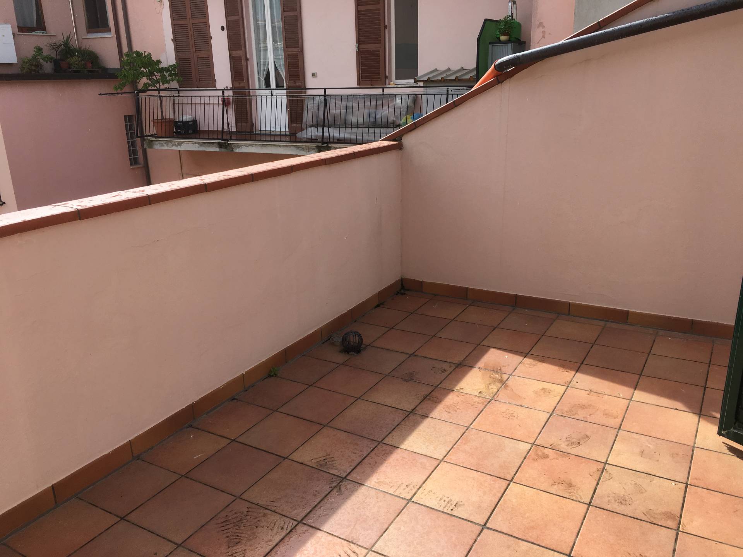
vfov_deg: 48.2
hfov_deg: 61.7
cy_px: 278
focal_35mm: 29
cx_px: 372
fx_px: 622
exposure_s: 1/938
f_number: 2.2
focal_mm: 4.15
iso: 25
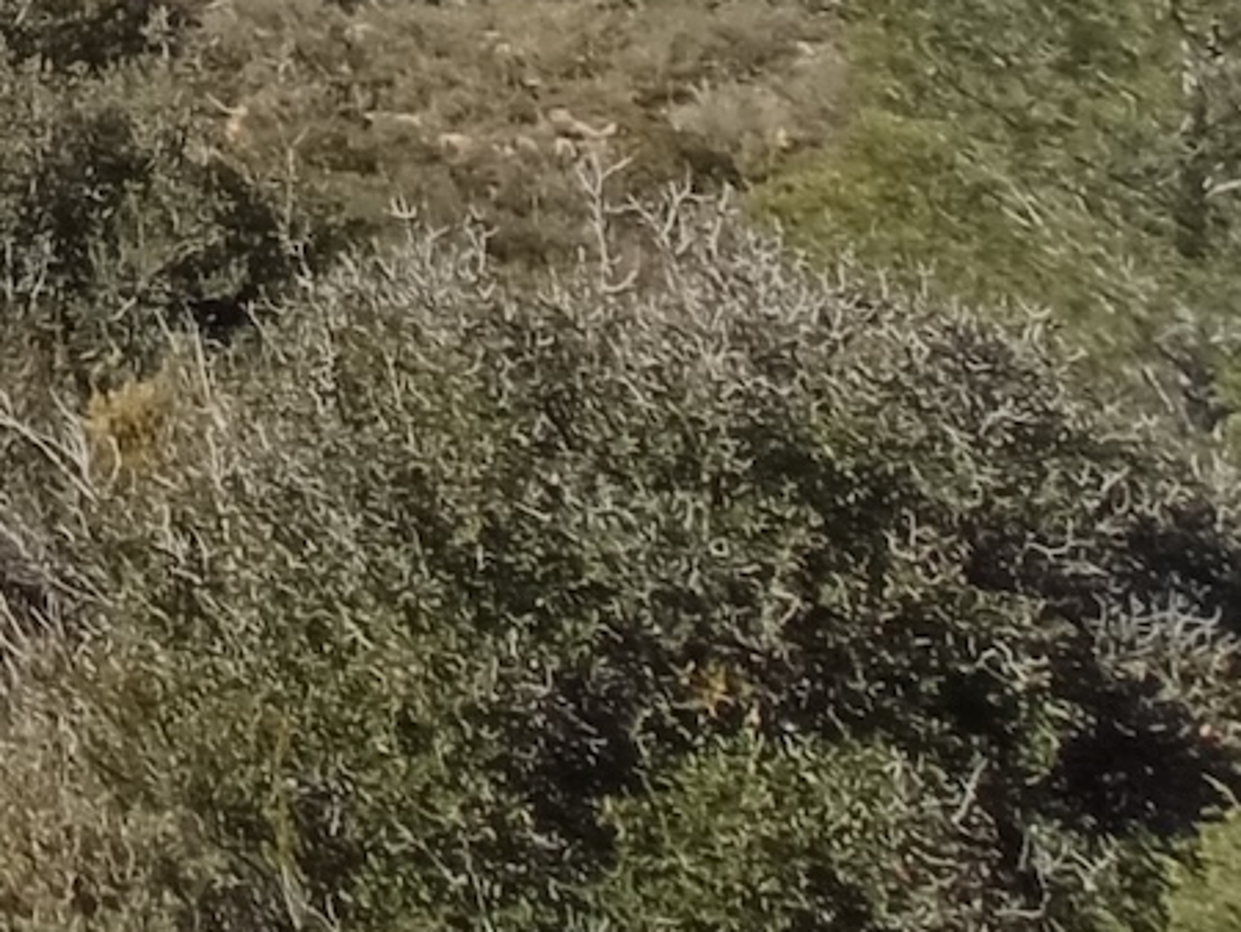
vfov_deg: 16.5
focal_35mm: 66
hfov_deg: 20.5
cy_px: -977
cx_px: -1009
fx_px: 2367
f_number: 2.2
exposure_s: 1/1285
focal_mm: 1.65
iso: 114
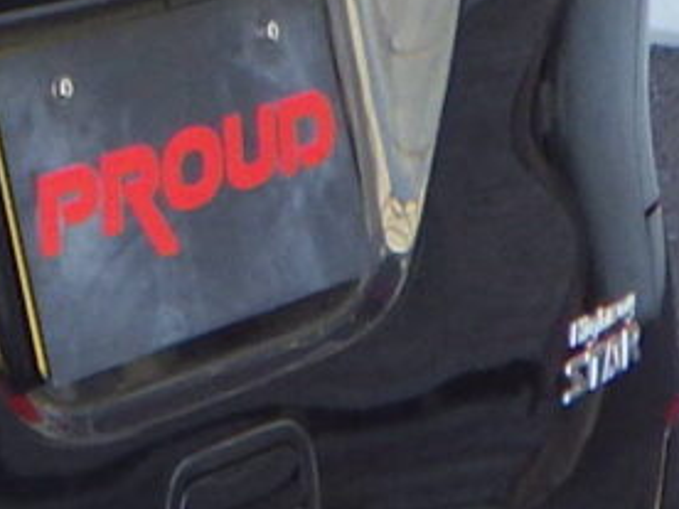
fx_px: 4080
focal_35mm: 208
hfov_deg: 8.1
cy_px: 216
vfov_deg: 7.1
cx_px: -1383
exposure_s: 1/160
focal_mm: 5
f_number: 3.5
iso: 125
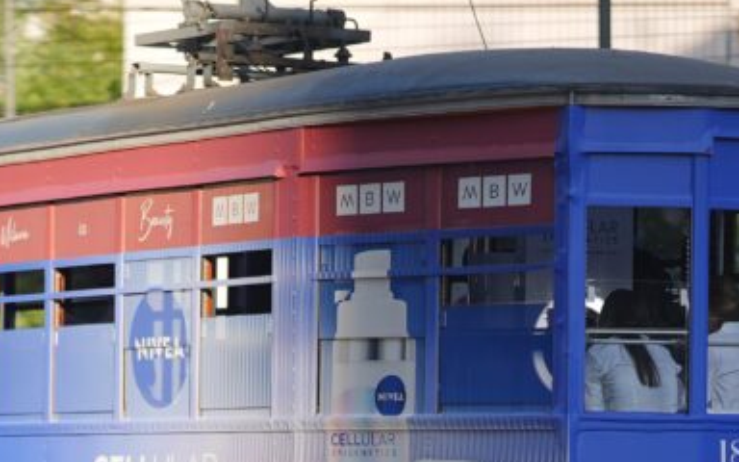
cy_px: 333
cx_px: 46
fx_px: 4652
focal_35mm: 231
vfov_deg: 5.7
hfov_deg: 9.0
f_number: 1.4
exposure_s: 1/8000
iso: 200
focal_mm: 85
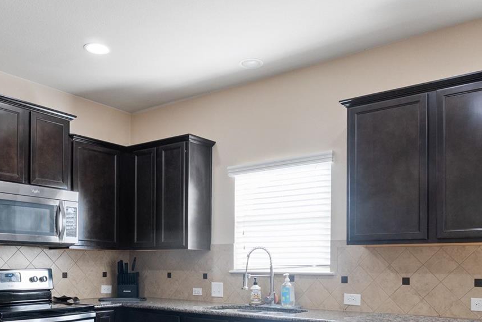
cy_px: 262
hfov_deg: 53.1
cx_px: 220
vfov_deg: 35.6
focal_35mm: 36
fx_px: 482
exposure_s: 1/2
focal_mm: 10
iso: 320
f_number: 8
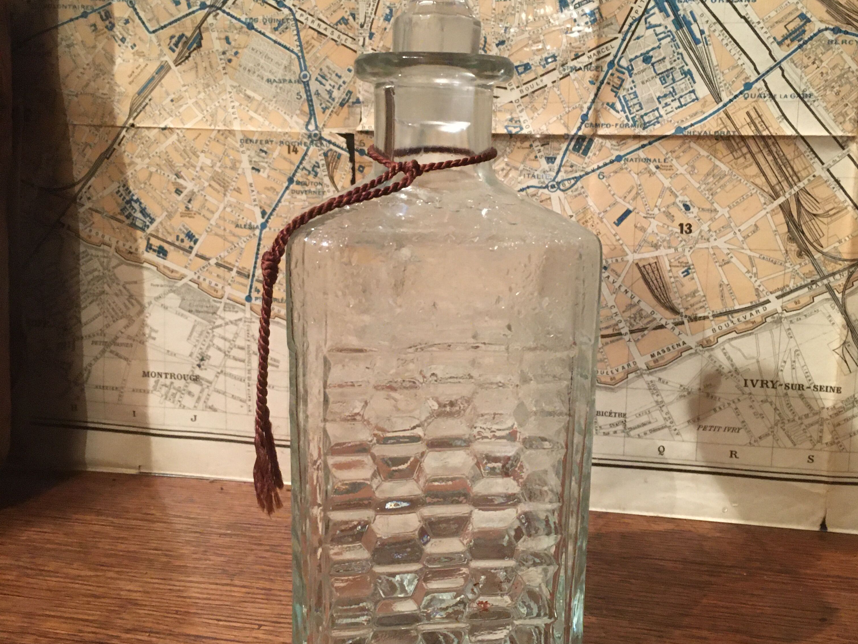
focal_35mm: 39
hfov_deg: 47.9
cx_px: 432
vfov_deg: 36.8
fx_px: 967
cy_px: 315
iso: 200
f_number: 2.2
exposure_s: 1/17
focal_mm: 4.15
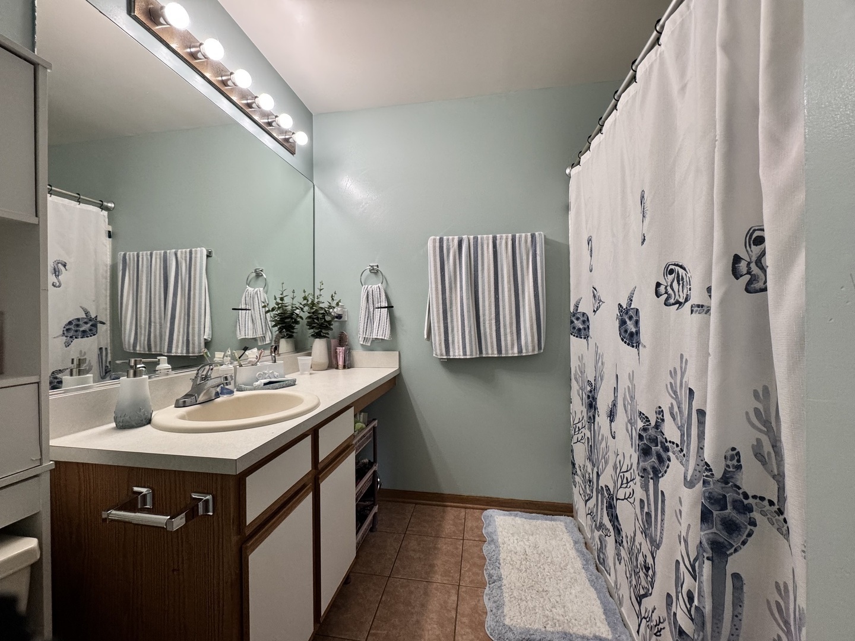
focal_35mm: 14
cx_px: 428
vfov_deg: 85.7
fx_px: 346
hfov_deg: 102.1
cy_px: 320
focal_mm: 2.22
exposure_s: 1/99
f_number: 2.2
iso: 250
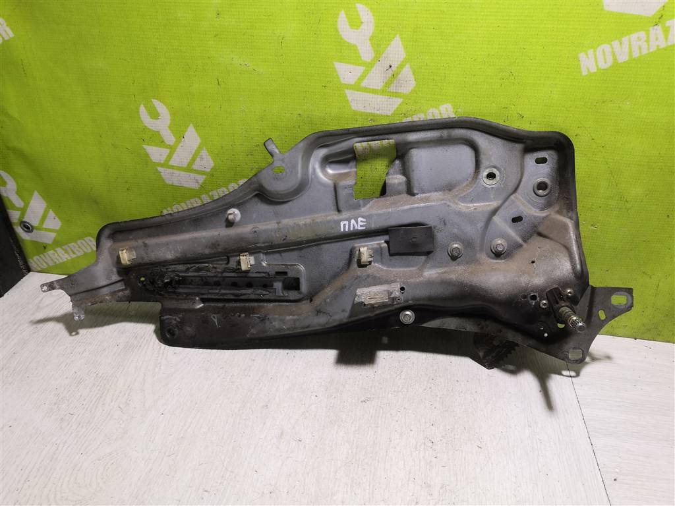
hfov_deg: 65.3
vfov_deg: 51.4
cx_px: 338
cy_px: 253
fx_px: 526
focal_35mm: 27
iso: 64
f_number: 1.8
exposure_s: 1/50
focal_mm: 3.95
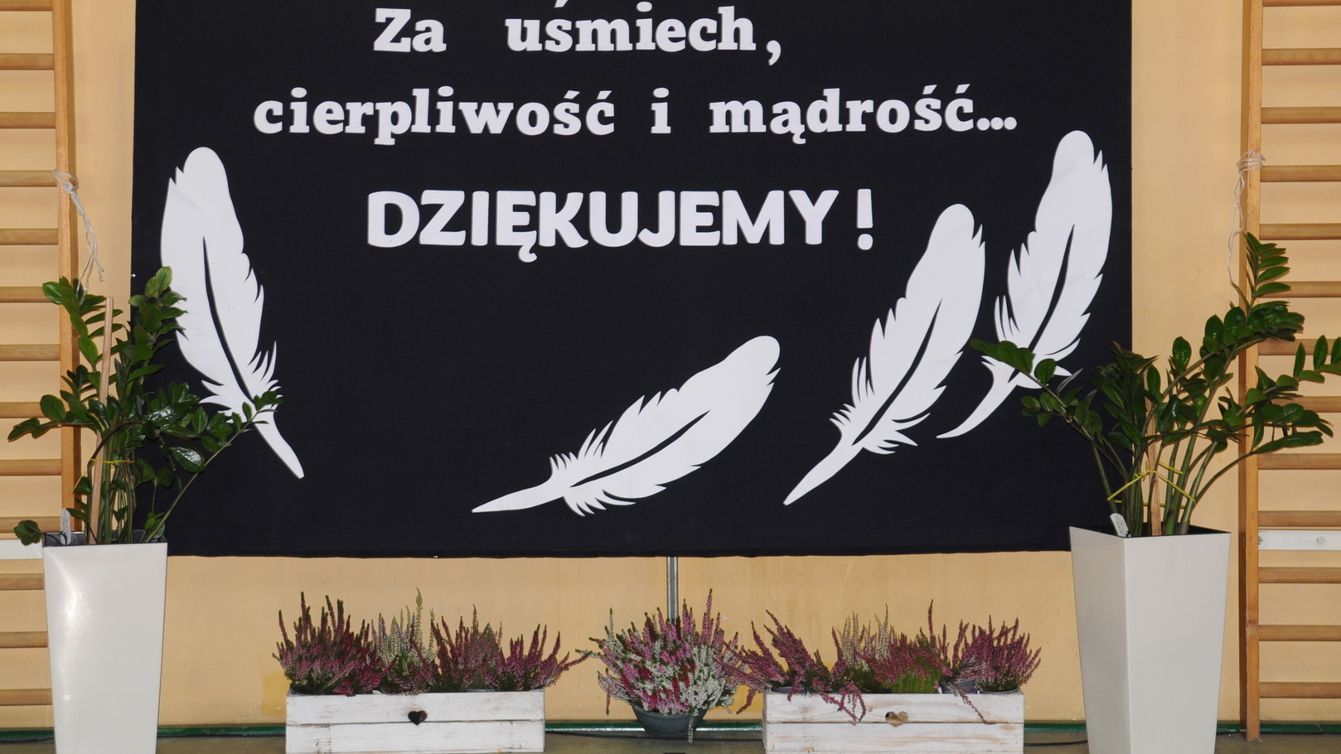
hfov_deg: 25.9
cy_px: 360
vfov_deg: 14.7
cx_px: 668
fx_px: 2916
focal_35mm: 82
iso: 400
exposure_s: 1/60
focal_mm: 52
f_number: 4
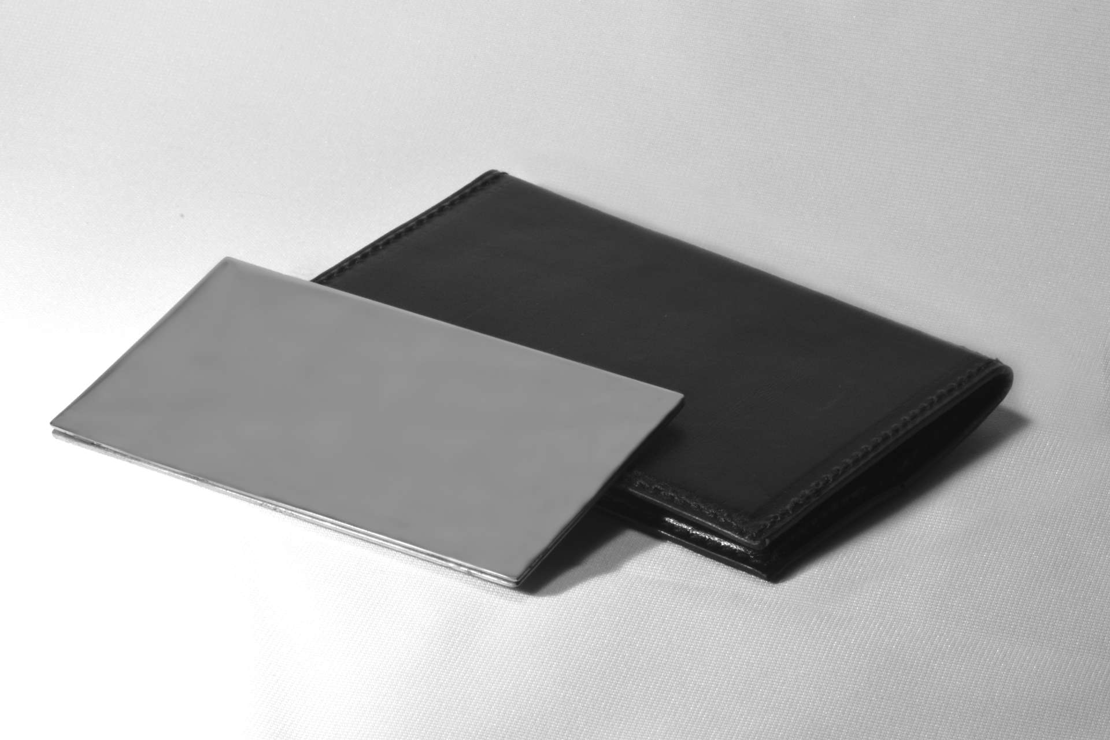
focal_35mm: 158
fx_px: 4856
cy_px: 370
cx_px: 555
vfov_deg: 8.7
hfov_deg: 13.0
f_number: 36
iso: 100
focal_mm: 105
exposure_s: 2
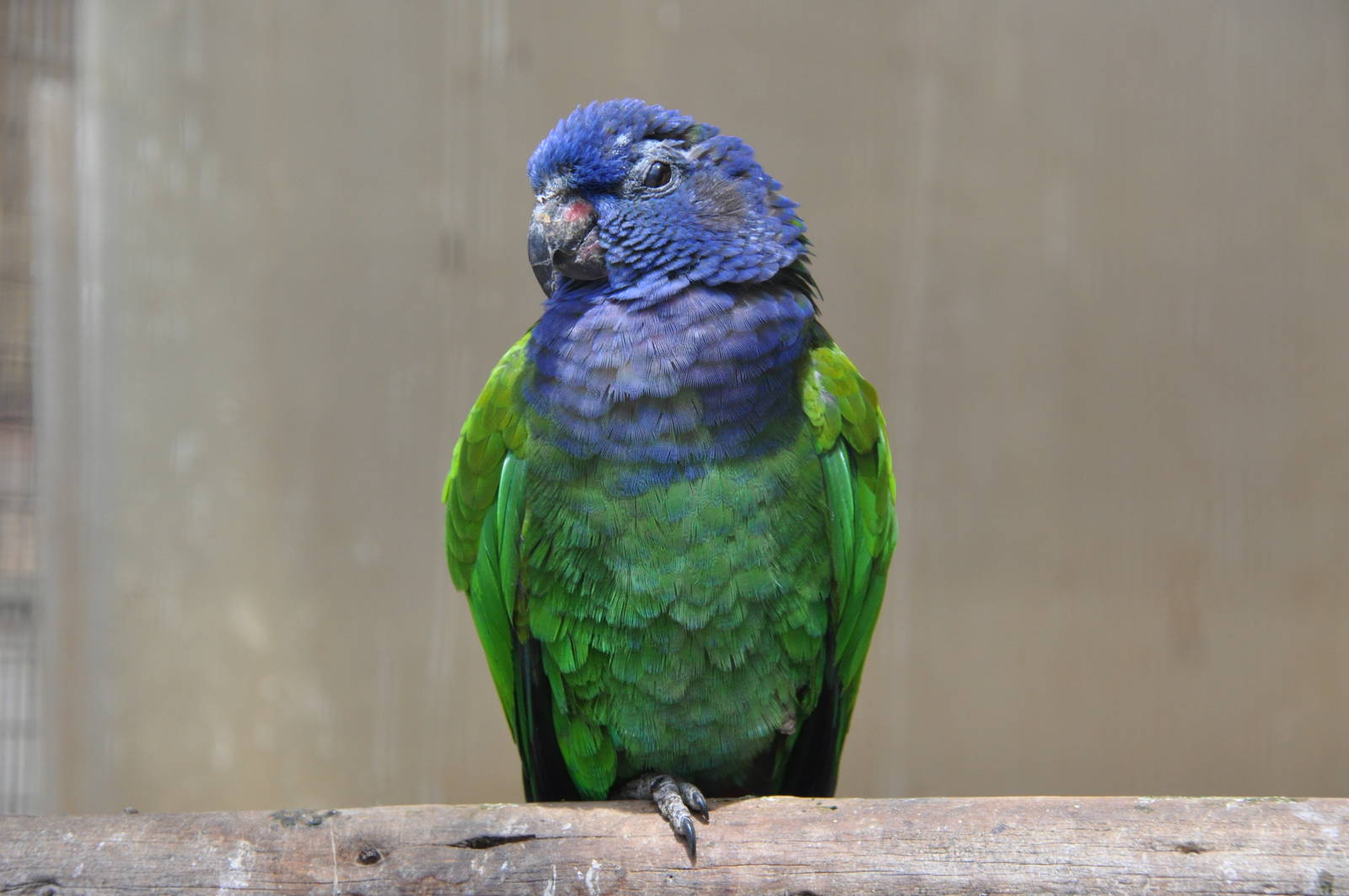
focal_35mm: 188
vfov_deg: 7.3
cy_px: 448
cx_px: 674
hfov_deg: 11.0
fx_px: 7018
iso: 1000
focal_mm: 125
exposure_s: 1/320
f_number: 9
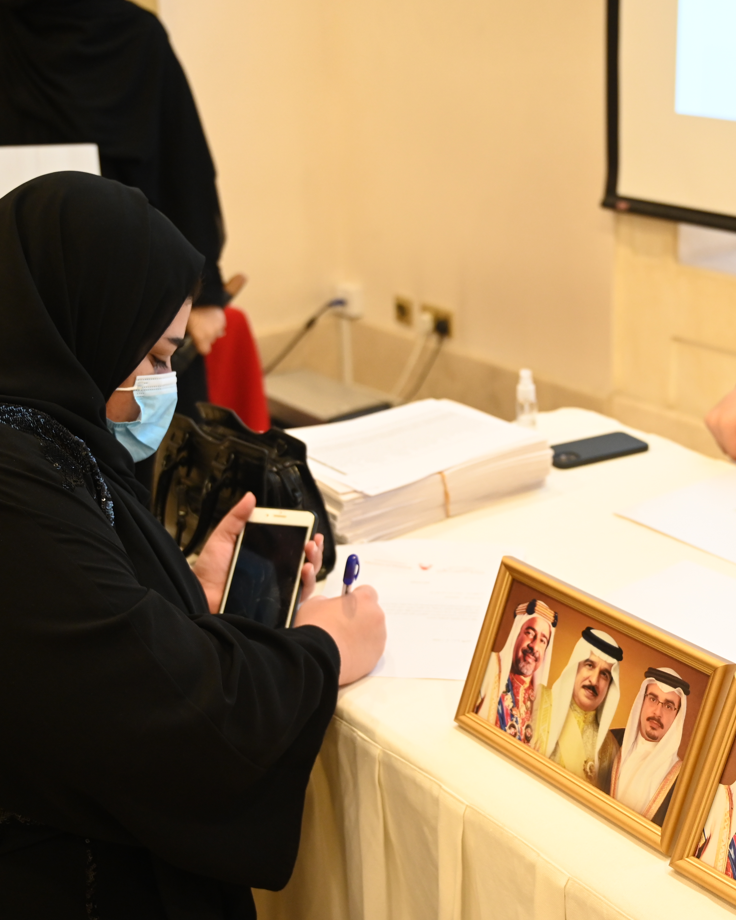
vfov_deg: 35.4
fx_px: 1443
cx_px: 510
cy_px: 464
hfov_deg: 28.4
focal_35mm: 53
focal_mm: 37
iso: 2000
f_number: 4
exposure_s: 1/60
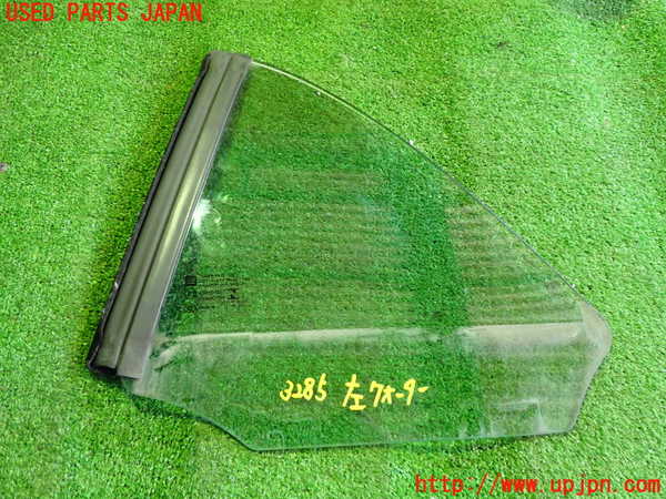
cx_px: 333
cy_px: 250
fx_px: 577
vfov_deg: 46.8
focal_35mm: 30
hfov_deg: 60.0
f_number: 2.3
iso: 640
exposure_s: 1/30
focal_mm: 5.4
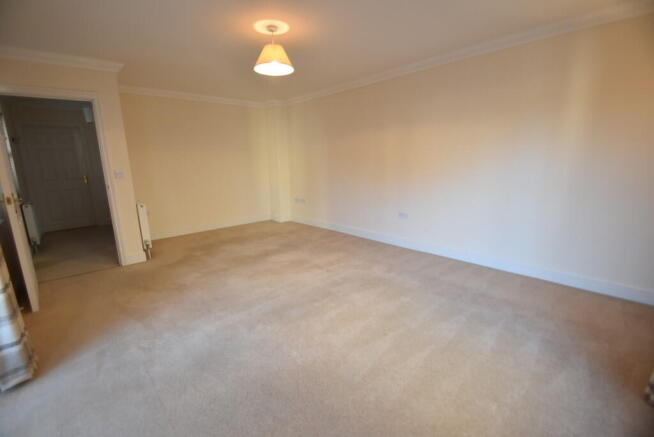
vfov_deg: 77.4
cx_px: 327
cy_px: 218
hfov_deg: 100.4
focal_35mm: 15
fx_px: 273
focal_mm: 10
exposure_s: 1/80
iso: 400
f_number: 4.5
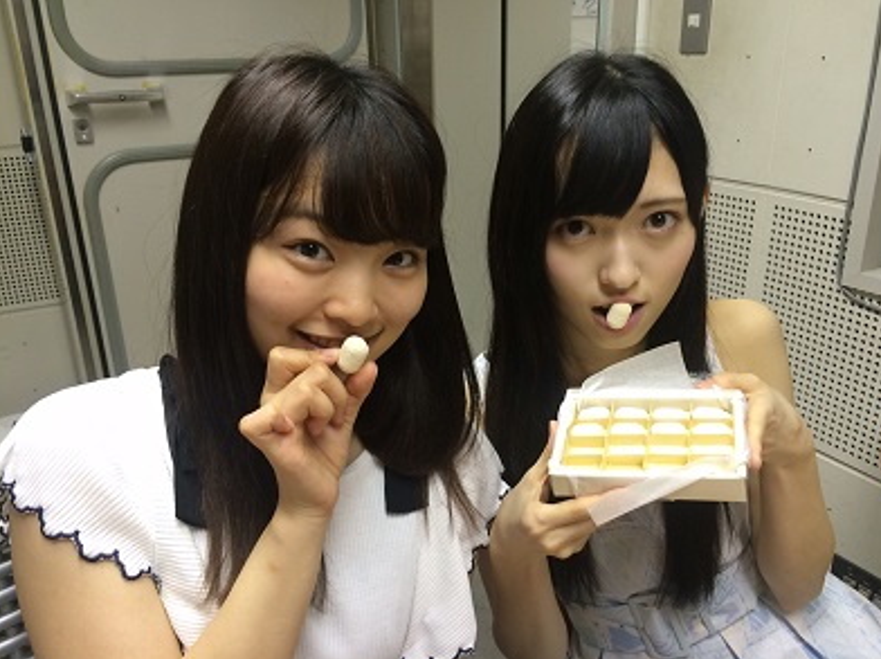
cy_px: 338
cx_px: 453
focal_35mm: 30
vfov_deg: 46.7
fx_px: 763
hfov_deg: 60.0
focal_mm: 4.15
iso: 125
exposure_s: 1/33
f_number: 2.2
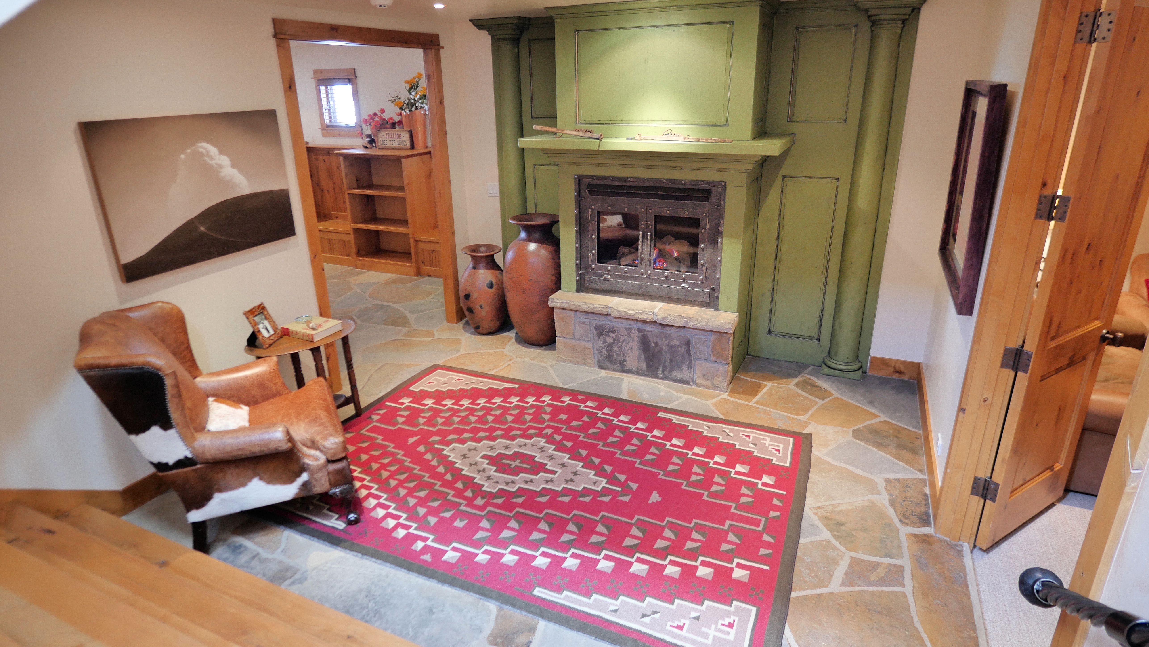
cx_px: 575
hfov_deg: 89.6
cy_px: 309
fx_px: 579
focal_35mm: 19
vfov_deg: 58.3
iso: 800
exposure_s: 1/15
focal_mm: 9
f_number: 1.7
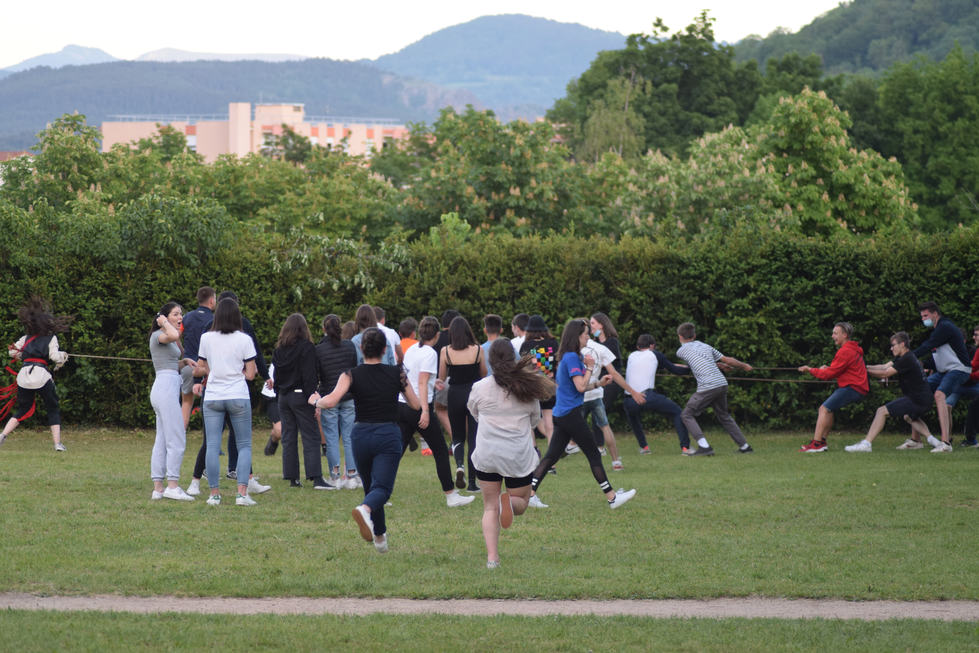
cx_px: 490
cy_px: 326
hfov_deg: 10.2
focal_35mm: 202
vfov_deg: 6.8
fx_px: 5506
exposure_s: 1/250
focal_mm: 135
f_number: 4.2
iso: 640
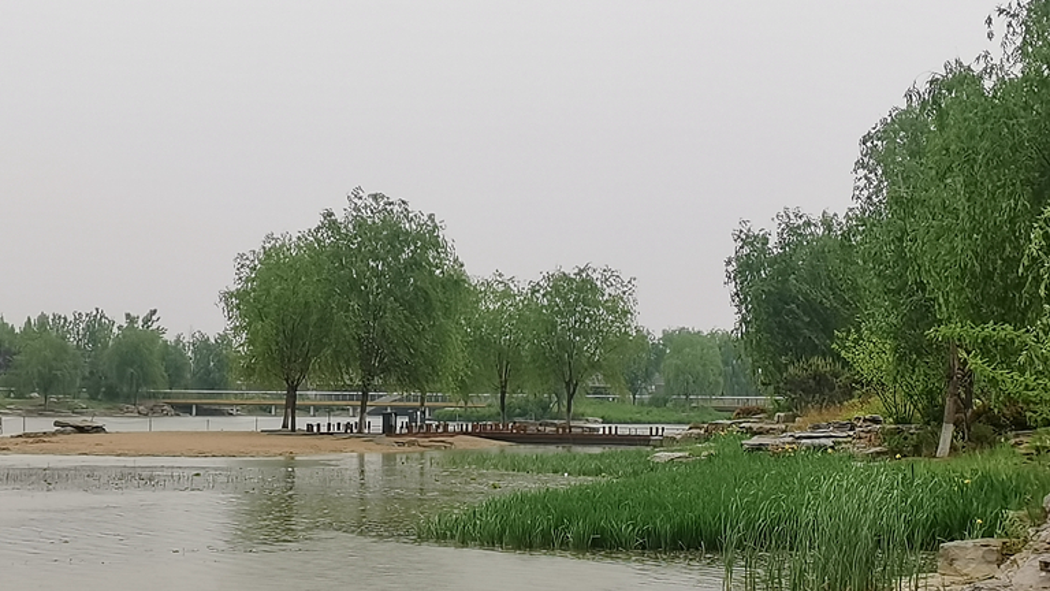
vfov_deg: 18.0
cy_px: 342
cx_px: 517
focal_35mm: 67
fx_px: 1865
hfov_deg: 31.4
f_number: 1.8
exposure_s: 1/371
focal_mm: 5.58
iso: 50
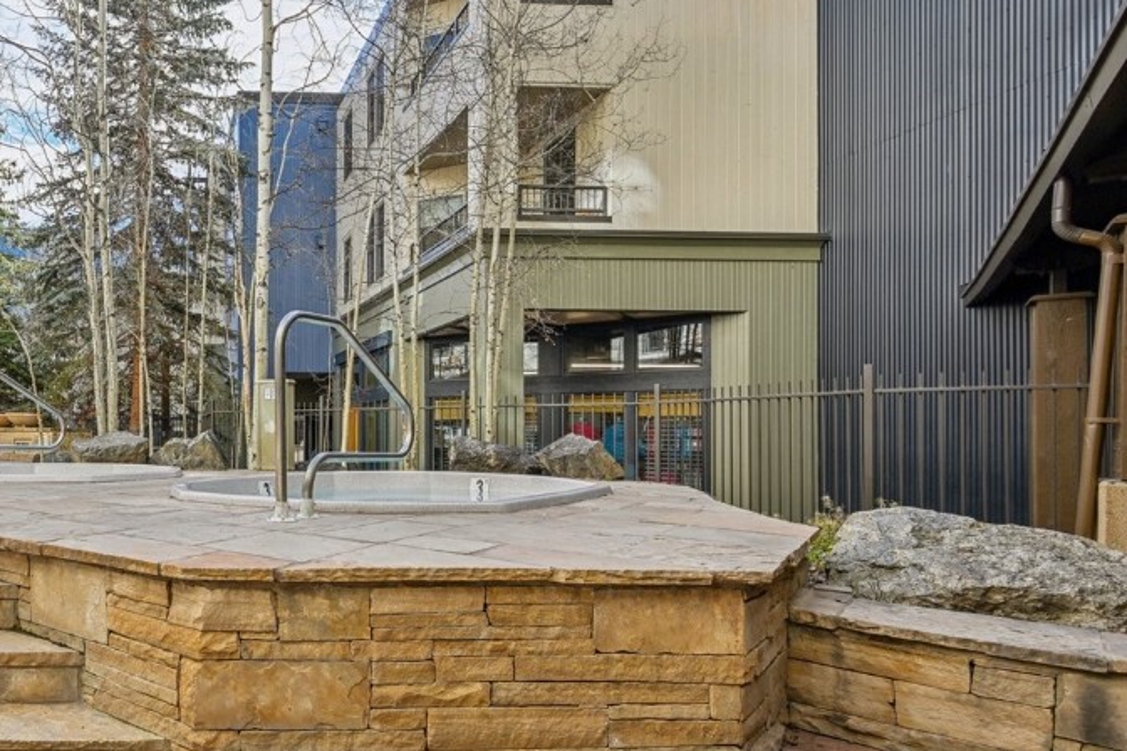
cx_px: 188
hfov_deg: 65.4
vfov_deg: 53.0
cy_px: 417
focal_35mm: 24
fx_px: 751
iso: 64
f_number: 8
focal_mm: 14
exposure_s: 1/50
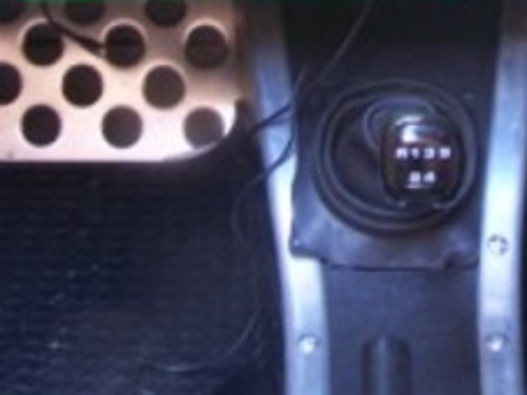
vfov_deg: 13.5
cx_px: 427
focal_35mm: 107
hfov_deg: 18.2
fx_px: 1628
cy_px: -67
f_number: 2.8
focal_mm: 6.3
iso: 140
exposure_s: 1/8
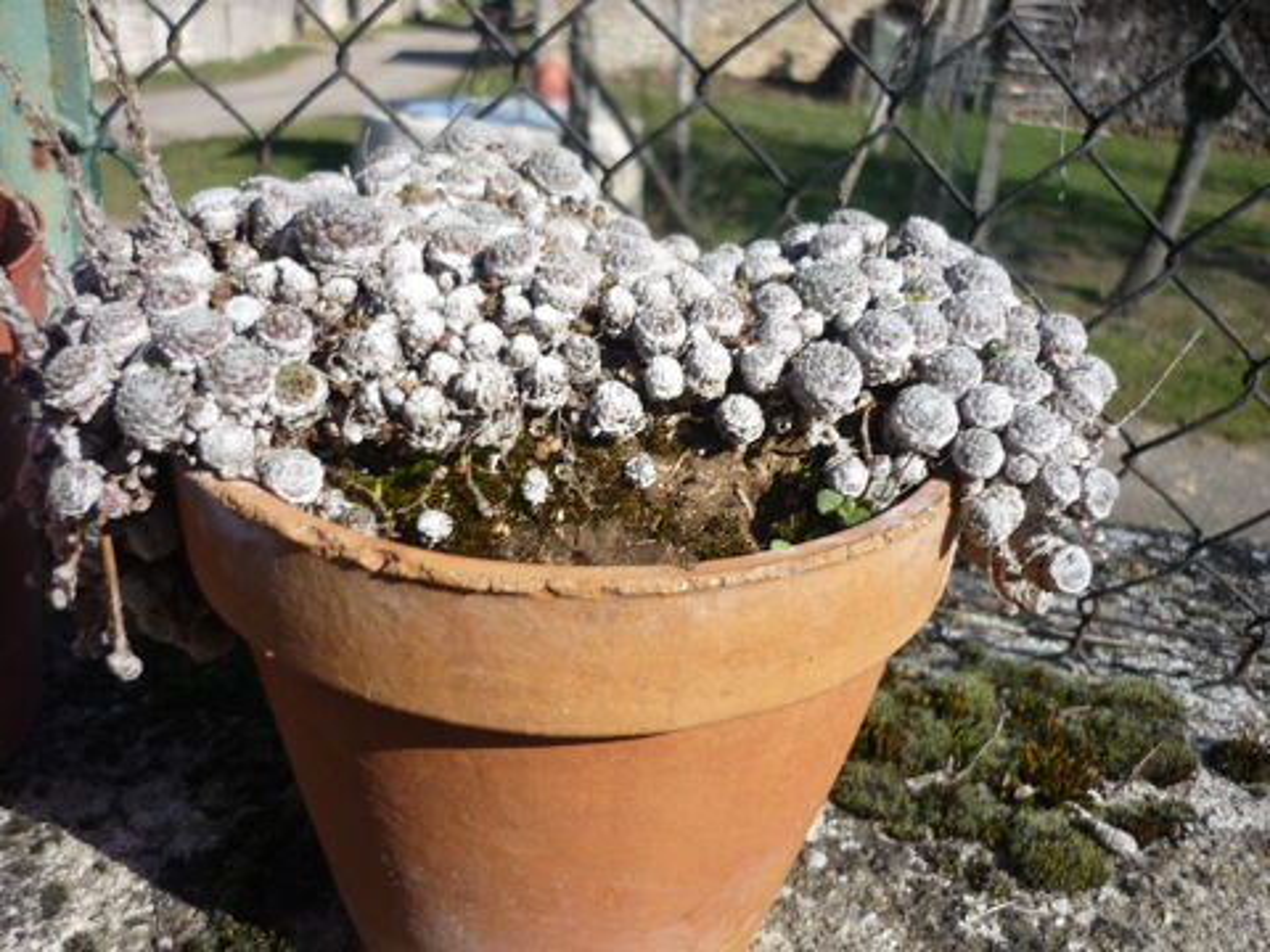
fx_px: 1211
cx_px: 635
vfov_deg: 42.9
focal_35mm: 33
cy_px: 476
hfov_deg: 55.4
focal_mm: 5.5
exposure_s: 1/160
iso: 100
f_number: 8
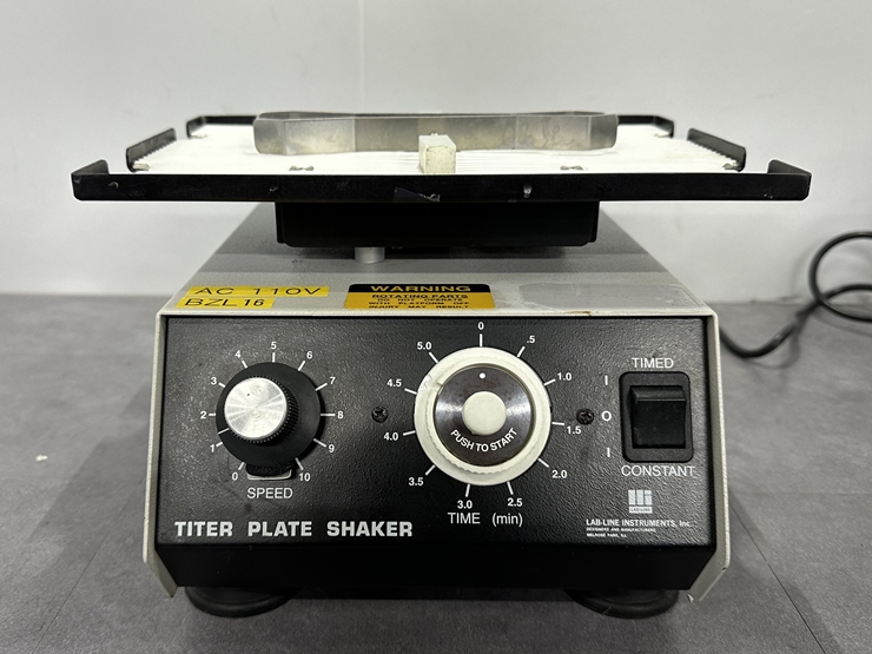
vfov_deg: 56.8
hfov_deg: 71.6
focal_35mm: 24
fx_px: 605
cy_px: 327
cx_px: 436
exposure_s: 1/60
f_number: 1.78
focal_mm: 6.86
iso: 160
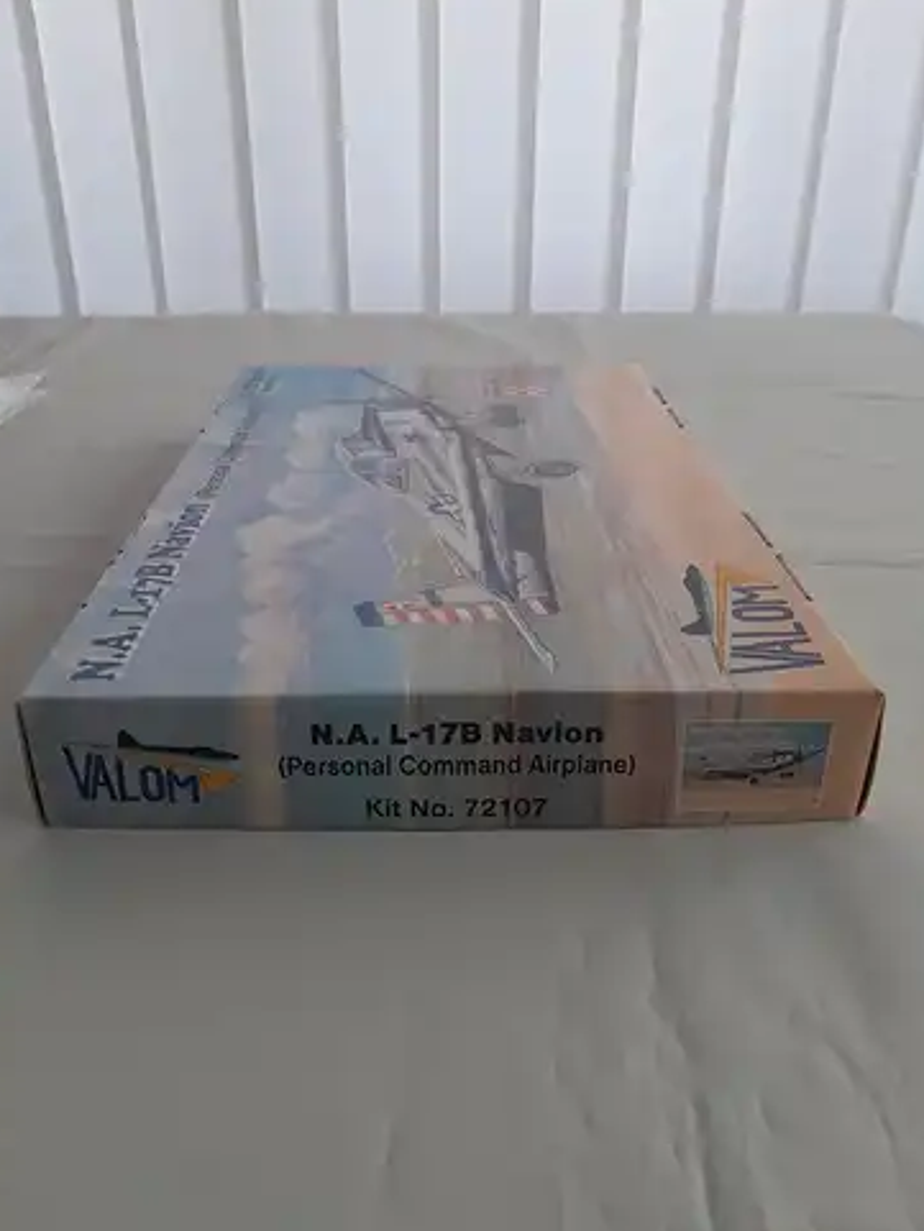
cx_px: 454
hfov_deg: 51.4
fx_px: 961
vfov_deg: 65.3
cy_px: 607
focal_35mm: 27
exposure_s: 1/50
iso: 64
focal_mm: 4
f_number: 1.8
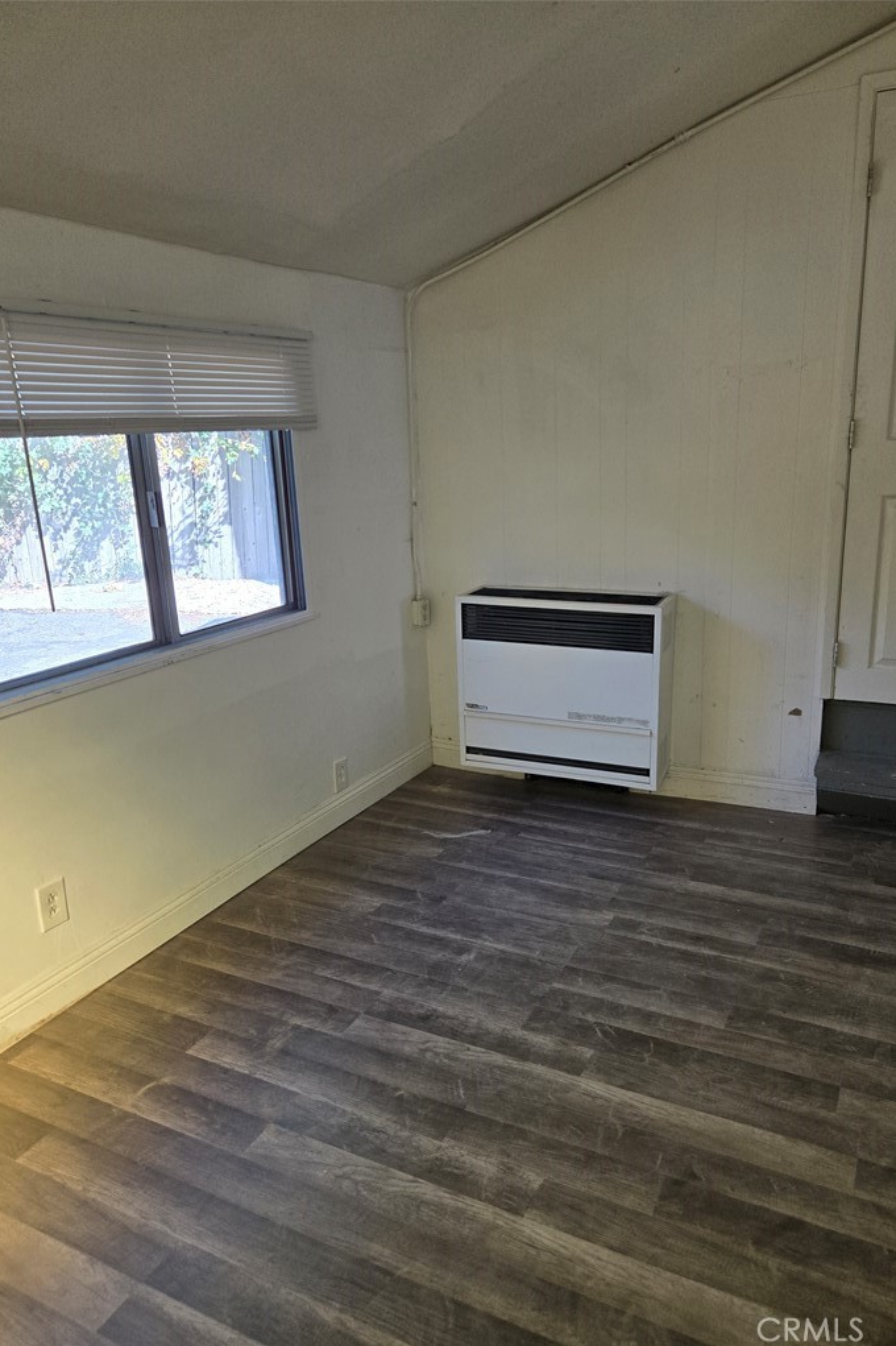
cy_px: 674
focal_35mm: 24
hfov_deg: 53.1
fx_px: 897
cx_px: 481
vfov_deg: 73.8
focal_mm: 5.4
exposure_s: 1/508
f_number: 1.8
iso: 160
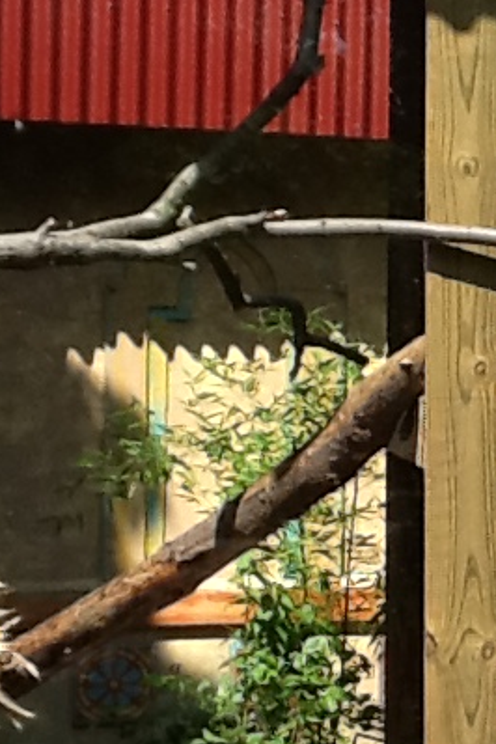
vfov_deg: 25.4
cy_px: 392
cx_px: 882
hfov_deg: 14.9
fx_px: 1653
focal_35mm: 80
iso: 64
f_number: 2.4
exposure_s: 1/685
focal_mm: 2.03
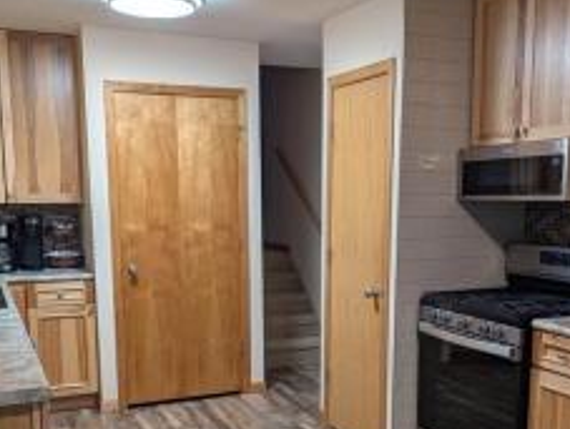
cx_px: 296
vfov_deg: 33.8
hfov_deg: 44.7
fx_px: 693
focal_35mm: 42
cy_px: 314
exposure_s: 1/120
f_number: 1.68
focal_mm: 6.9
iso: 36
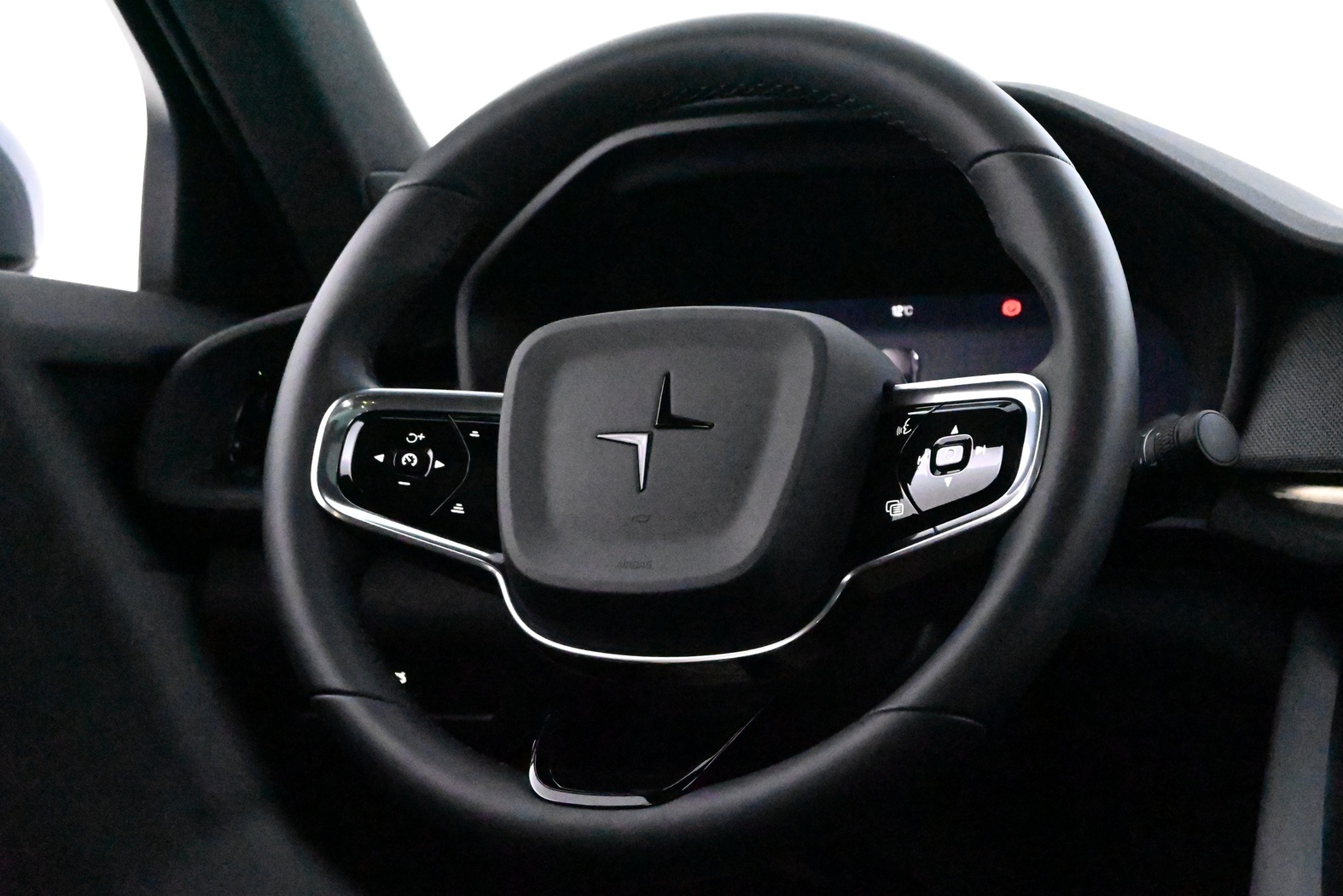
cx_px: 690
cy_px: 453
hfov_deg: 28.4
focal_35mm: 71
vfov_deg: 19.2
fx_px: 2649
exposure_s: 1/80
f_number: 6
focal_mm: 46
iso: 40000
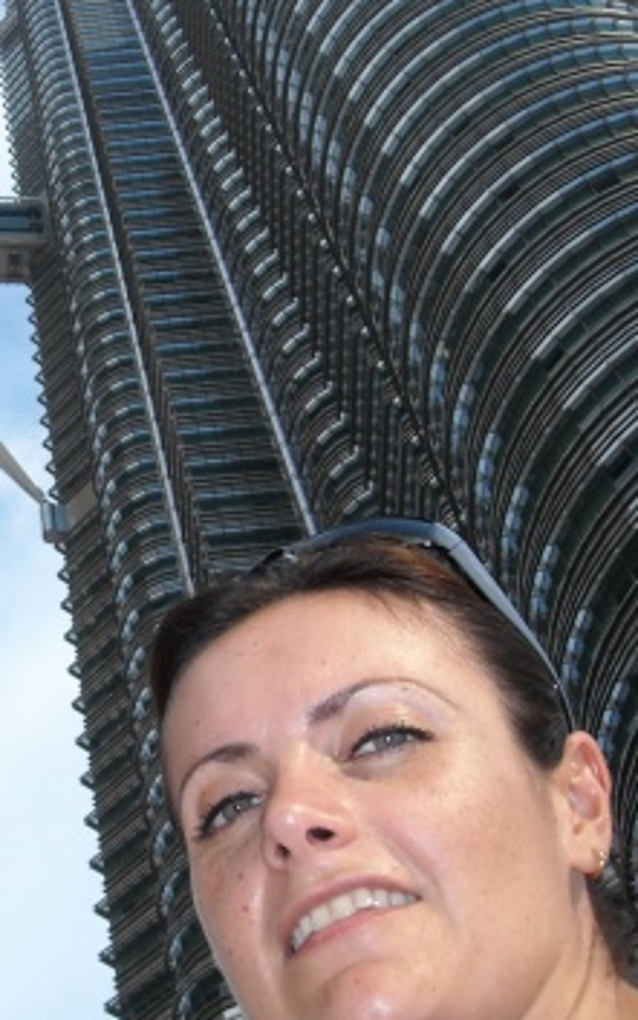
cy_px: 431
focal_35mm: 63
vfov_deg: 32.4
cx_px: -107
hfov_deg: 19.6
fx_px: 1751
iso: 64
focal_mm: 5.7
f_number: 5.6
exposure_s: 1/168
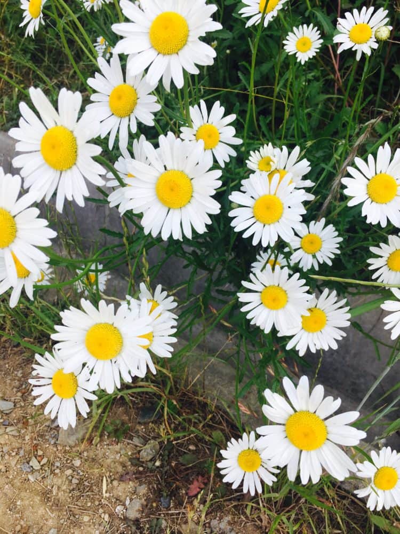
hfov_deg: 48.2
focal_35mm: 29
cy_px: 267
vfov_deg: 61.7
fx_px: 447
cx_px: 200
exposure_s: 1/206
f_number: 2.2
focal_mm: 4.15
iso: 25
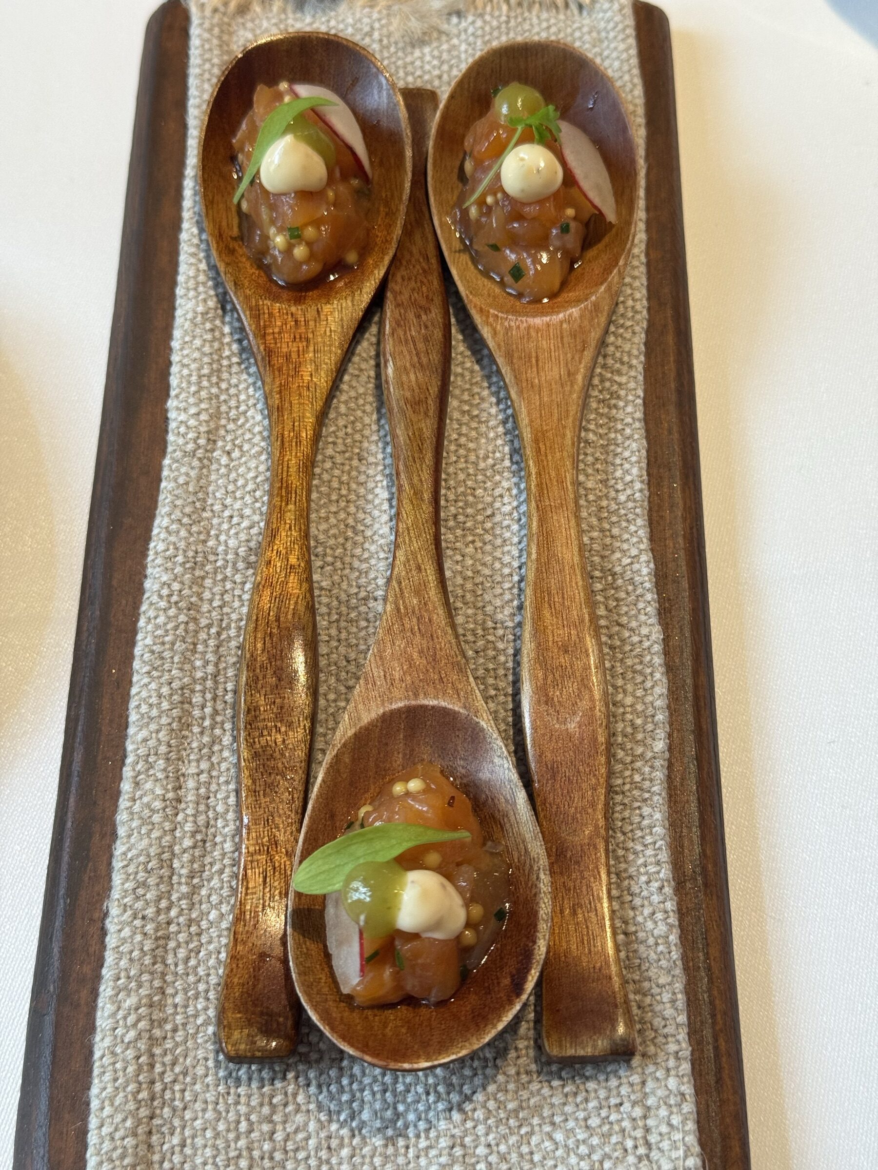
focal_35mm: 48
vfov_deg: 39.7
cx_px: 439
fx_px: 1623
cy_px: 585
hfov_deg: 30.3
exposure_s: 1/60
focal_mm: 6.76
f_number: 1.78
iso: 100
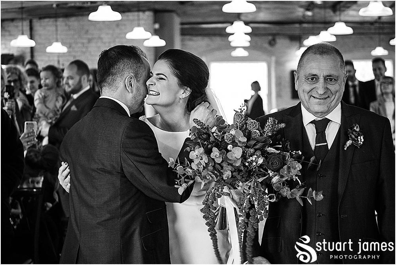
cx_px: 198
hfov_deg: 27.0
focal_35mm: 75
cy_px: 132
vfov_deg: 18.2
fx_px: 825
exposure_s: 1/100
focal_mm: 50
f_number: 2.8
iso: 2500
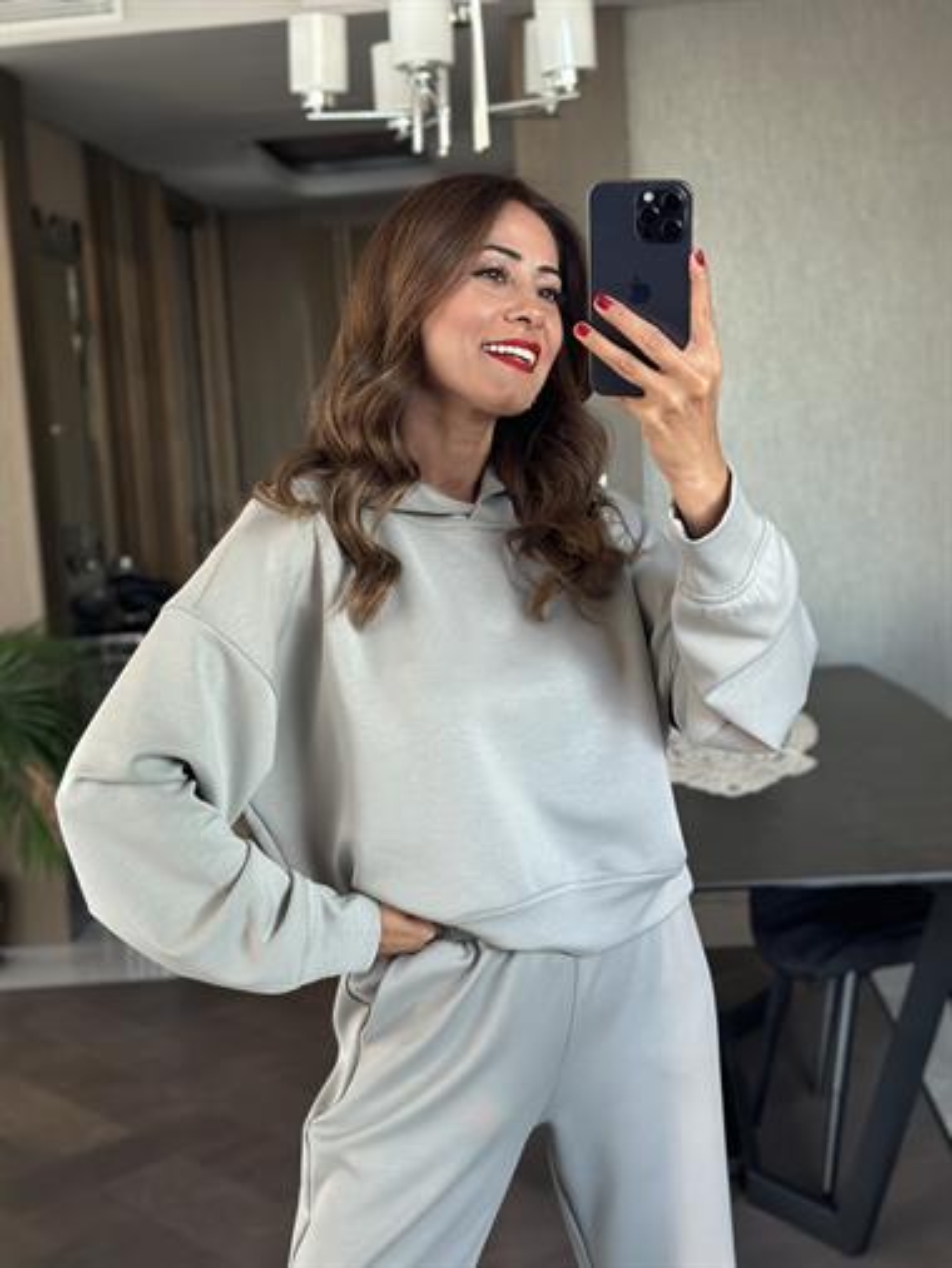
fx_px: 1759
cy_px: 634
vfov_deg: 39.6
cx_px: 476
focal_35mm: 48
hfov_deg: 30.3
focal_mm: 6.86
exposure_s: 1/60
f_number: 1.78
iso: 320
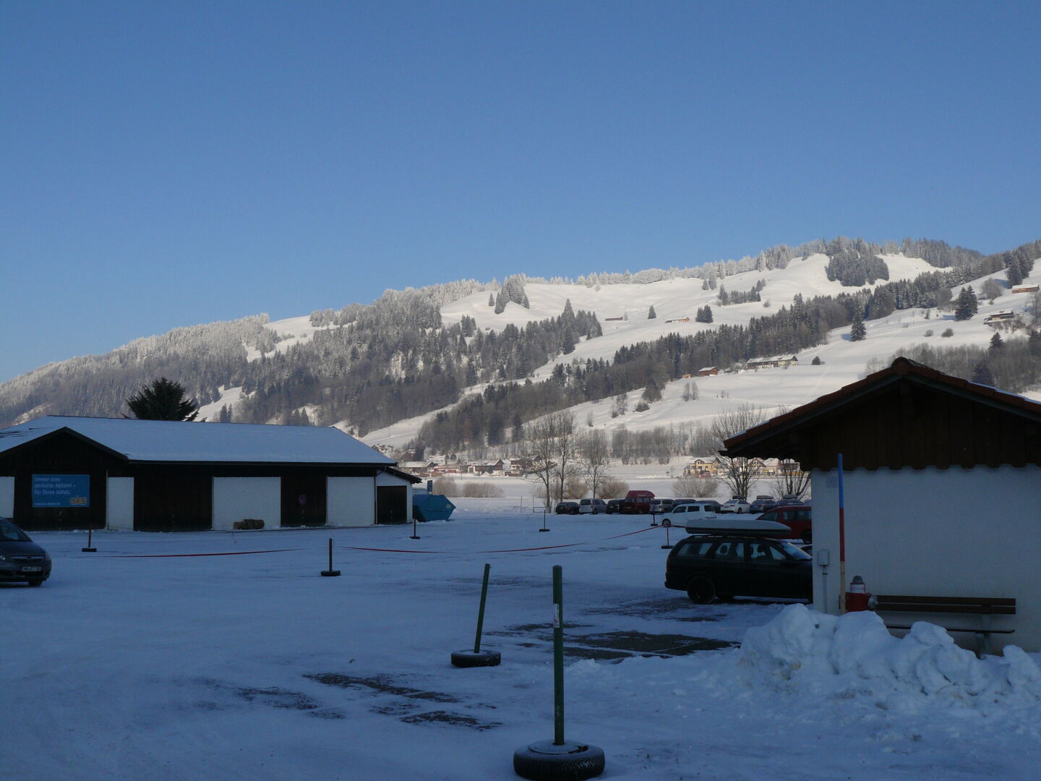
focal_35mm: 36
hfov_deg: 51.4
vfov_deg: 39.7
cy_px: 390
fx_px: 1083
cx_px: 520
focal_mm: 6
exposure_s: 1/500
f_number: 6.3
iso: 100
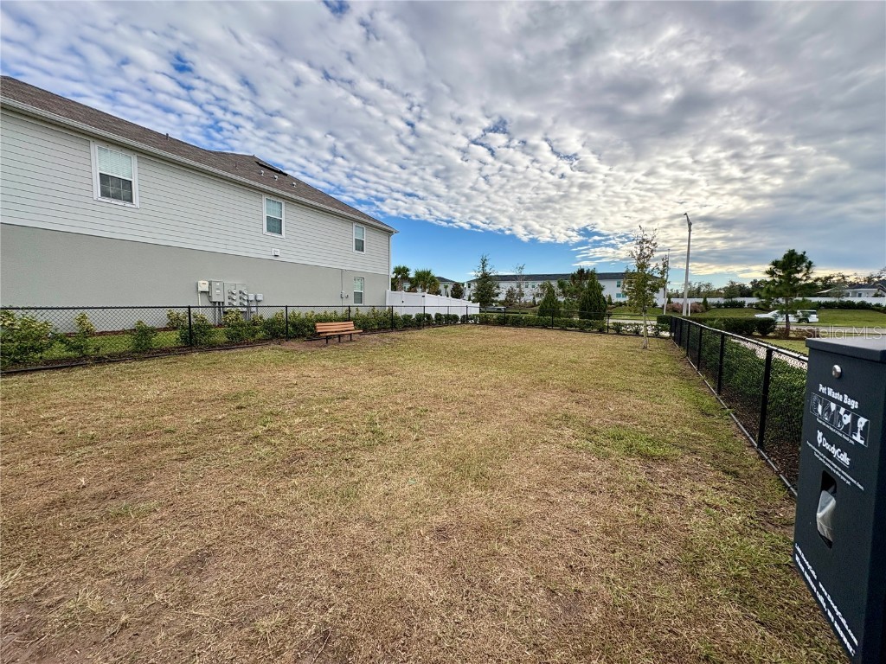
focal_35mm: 14
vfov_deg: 85.7
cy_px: 332
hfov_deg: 102.1
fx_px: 358
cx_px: 443
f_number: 2.2
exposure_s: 1/1323
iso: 64
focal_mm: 2.22
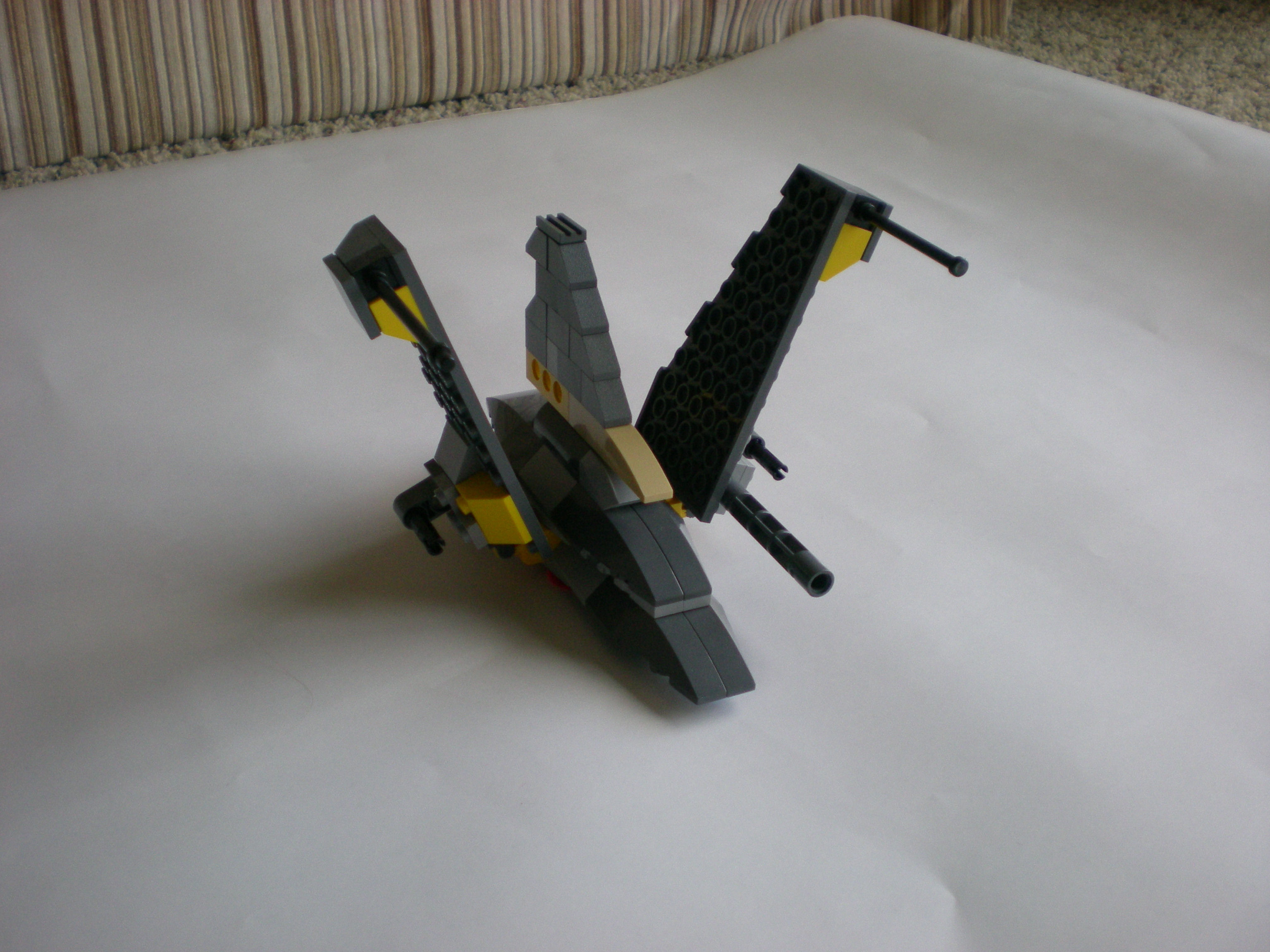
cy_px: 476
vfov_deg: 37.7
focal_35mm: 38
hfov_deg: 49.0
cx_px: 635
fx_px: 1394
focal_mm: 6.3
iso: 121
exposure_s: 1/55.6
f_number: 3.1
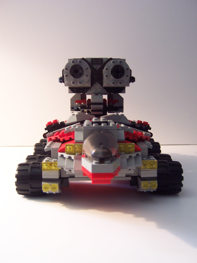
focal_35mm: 36
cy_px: 132
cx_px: 98
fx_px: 273
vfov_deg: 51.4
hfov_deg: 39.7
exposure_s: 1/8
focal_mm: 5.6
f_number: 2.8
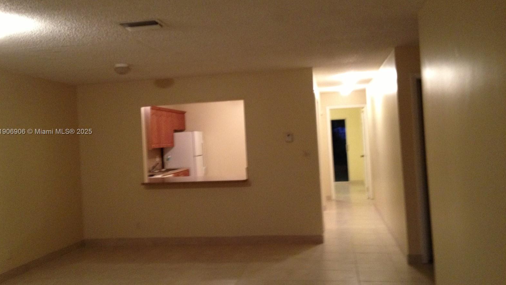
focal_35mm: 39
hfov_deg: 51.6
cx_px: 248
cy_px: 132
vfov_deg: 30.4
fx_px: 523
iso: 250
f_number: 2.4
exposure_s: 1/20
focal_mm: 4.28
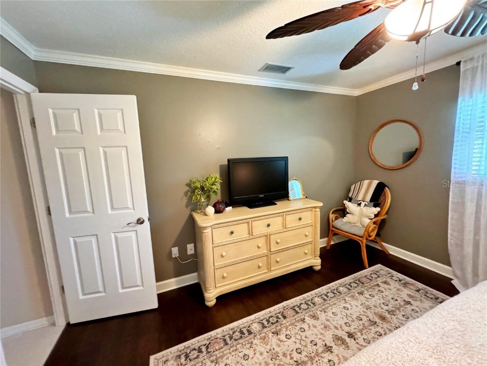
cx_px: 244
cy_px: 183
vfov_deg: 85.7
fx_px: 197
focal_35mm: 14
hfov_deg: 102.1
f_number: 2.2
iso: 1000
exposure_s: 1/60
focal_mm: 2.22
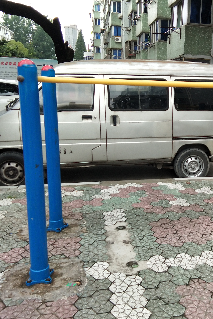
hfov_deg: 29.5
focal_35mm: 44
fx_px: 390
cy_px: 158
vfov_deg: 44.5
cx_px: 183
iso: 64
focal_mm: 3.69
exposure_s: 1/100
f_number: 2.2
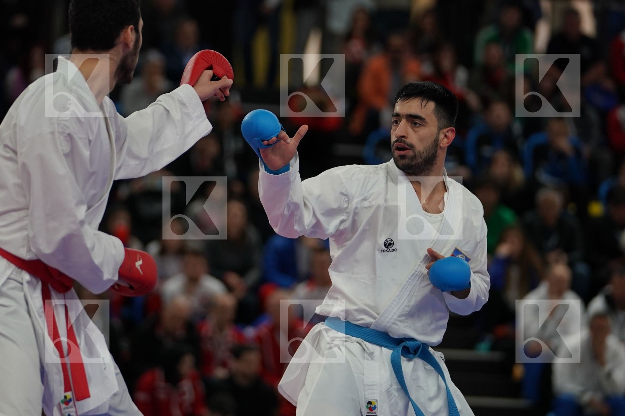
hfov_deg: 8.9
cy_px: 208
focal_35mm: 232
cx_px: 312
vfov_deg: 5.9
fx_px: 4027
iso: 1000
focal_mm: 155
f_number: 2.8
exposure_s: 1/1000
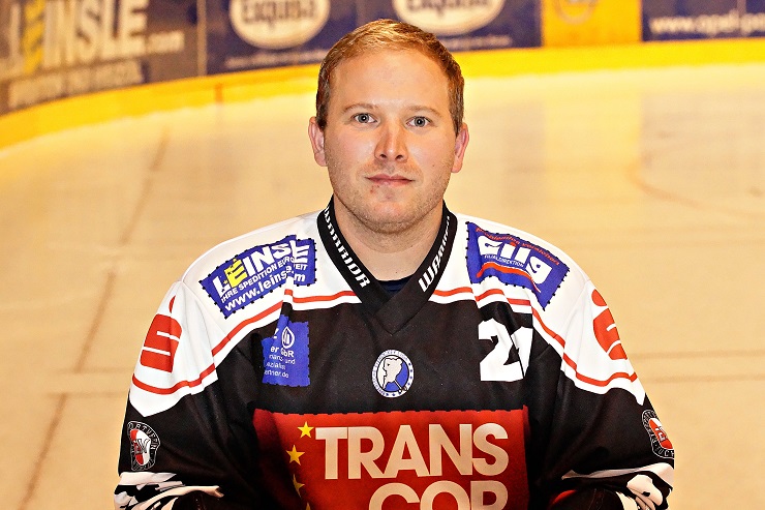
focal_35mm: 105
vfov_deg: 13.0
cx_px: 382
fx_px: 2231
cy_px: 255
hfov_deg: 19.5
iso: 6400
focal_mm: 70
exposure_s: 1/160
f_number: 5
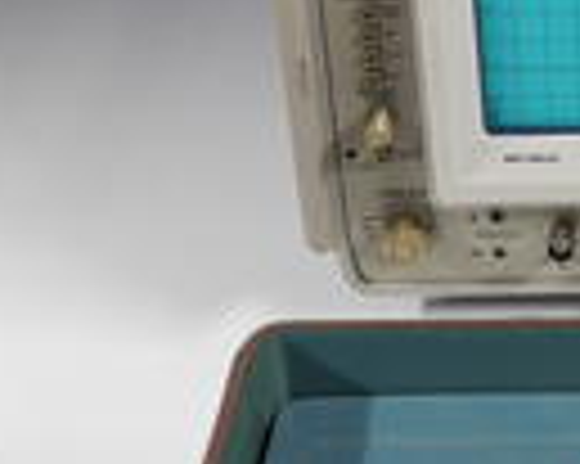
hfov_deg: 11.1
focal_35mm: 169
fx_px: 2899
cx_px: 796
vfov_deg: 9.1
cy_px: 297
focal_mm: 28
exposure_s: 1/2
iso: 200
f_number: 8
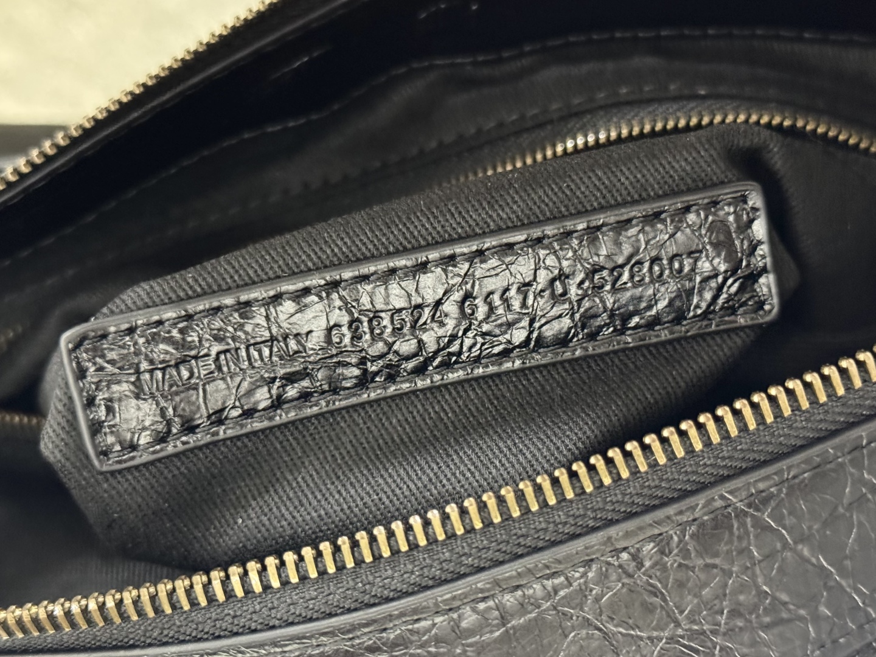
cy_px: 328
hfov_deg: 39.7
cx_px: 438
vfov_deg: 30.3
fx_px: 1215
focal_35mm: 48
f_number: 1.78
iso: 640
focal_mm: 6.76
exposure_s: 1/25
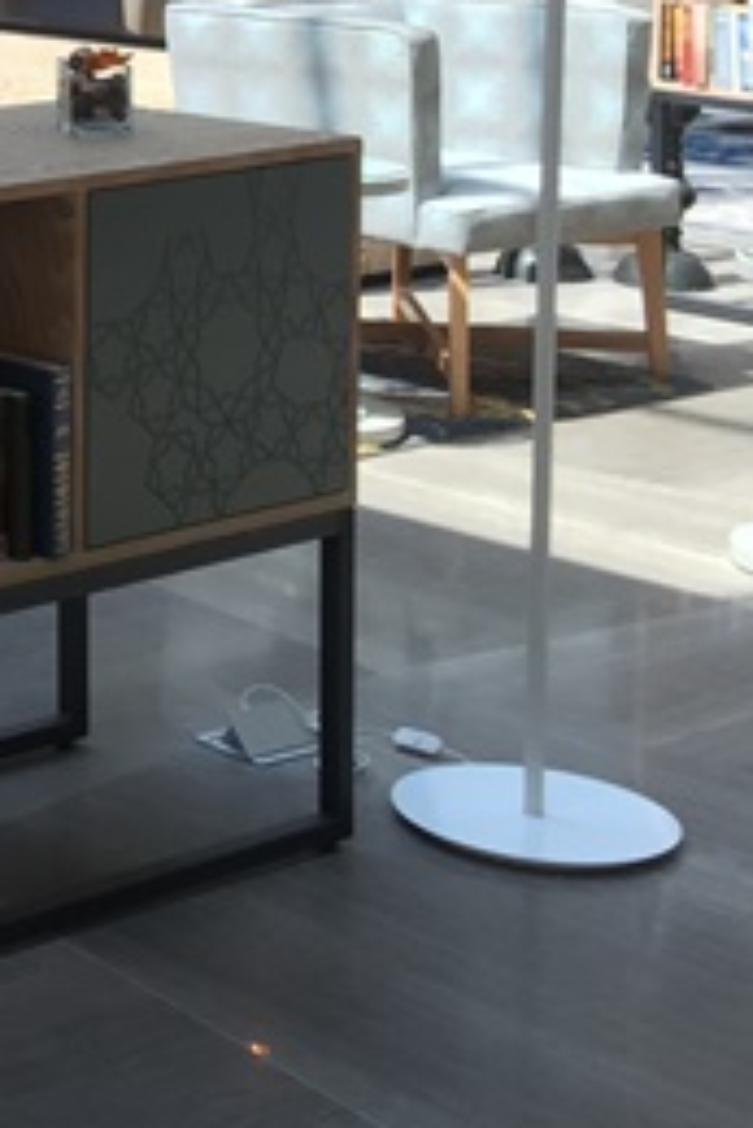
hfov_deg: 12.9
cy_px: -44
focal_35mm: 93
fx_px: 2914
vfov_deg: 21.0
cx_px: -731
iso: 32
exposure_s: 1/50
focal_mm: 4.15
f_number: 2.2
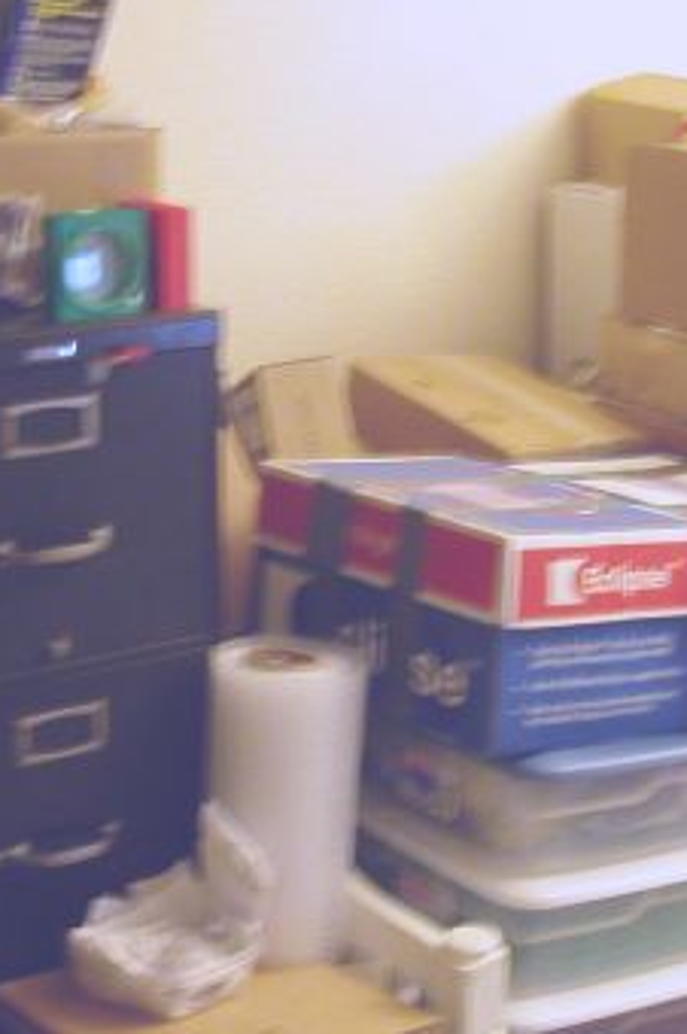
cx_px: 416
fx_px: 1950
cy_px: 553
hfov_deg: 20.0
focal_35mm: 68
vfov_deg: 29.7
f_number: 2.7
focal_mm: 5.6
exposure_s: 1/2.3
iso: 200
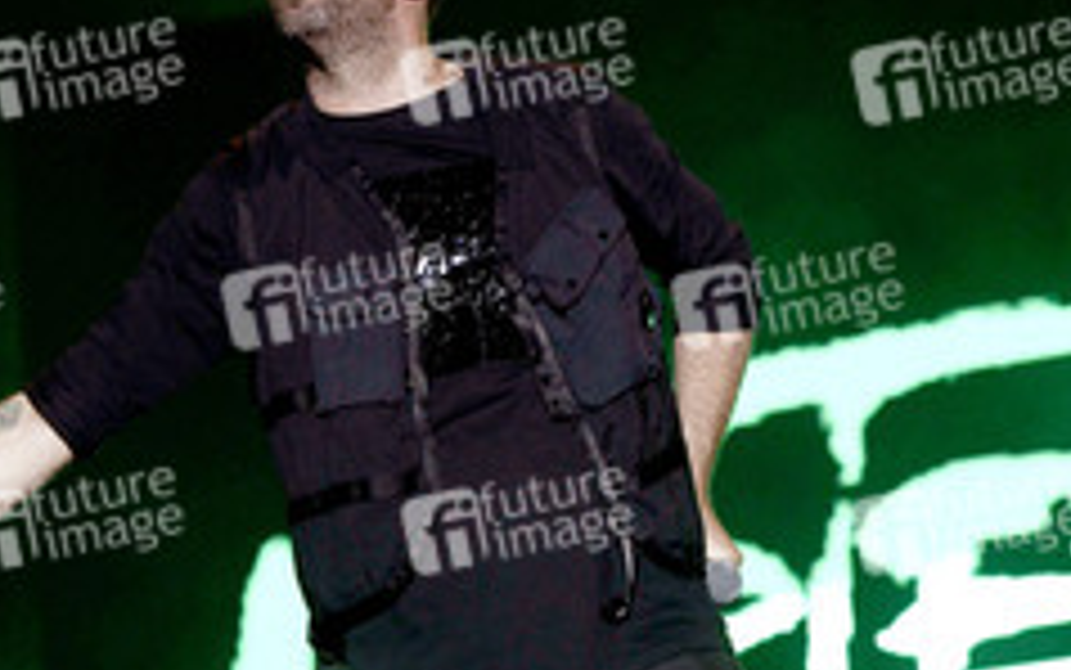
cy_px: 409
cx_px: 398
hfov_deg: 8.9
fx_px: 6862
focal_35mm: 235
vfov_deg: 5.6
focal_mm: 122
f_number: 3.2
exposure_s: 1/800
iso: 1000
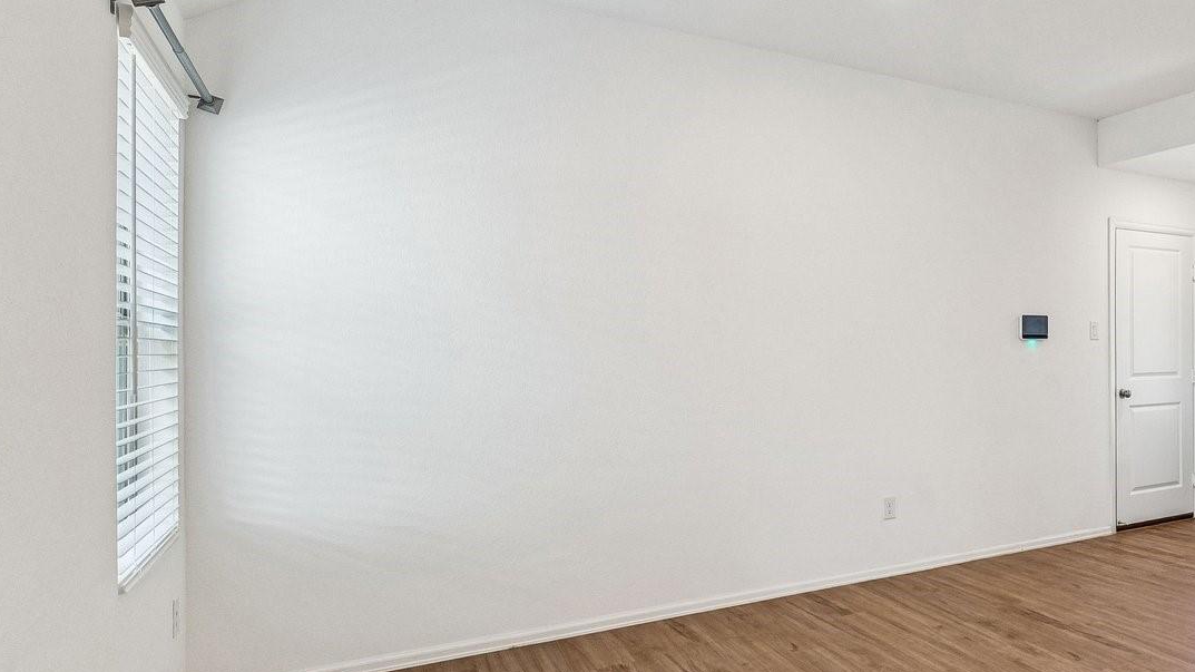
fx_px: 824
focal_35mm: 26
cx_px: 948
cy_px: 359
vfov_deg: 44.3
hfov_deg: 65.7
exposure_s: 1/40
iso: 640
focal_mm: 13
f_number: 8
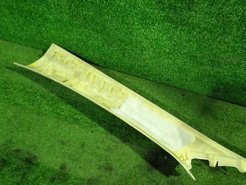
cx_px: 139
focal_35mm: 35
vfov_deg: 40.7
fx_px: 249
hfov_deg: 52.4
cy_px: 95
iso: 500
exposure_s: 1/30
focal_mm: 5.4
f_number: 2.3
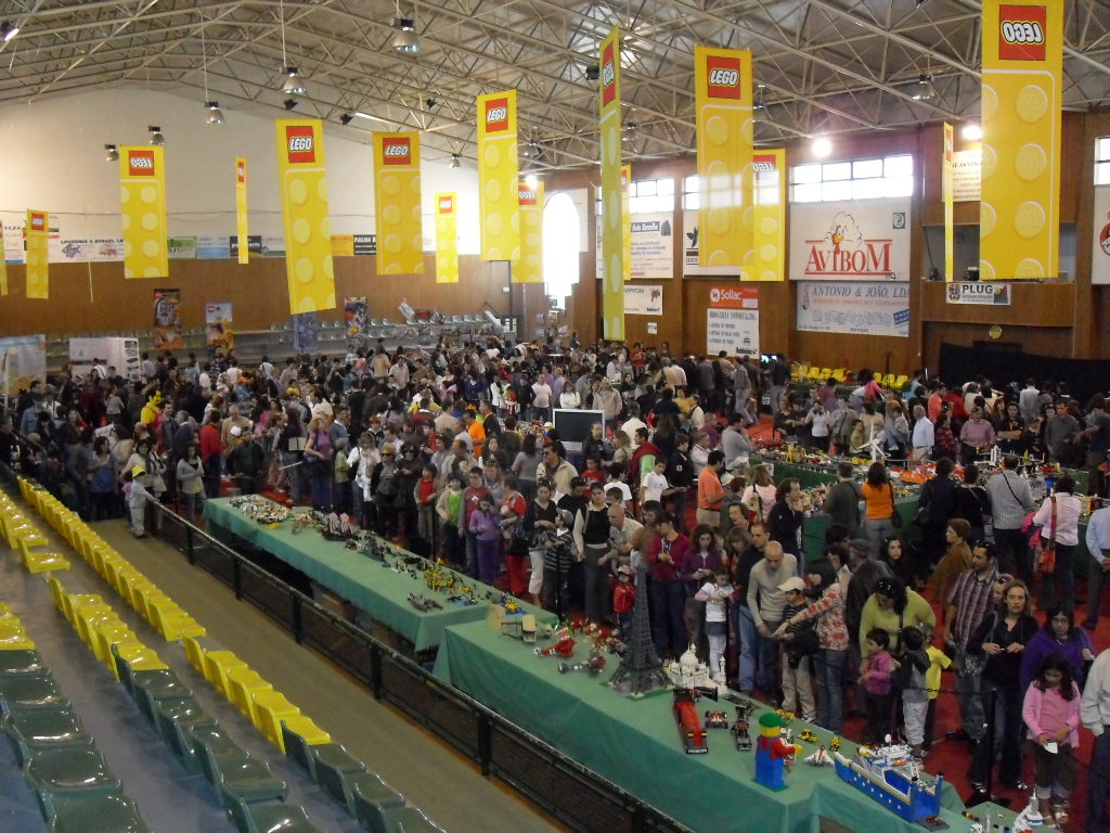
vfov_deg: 38.7
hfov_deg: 50.1
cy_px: 416
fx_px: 1186
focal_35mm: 37
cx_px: 555
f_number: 2.8
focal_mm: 6.3
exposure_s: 1/45
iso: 400
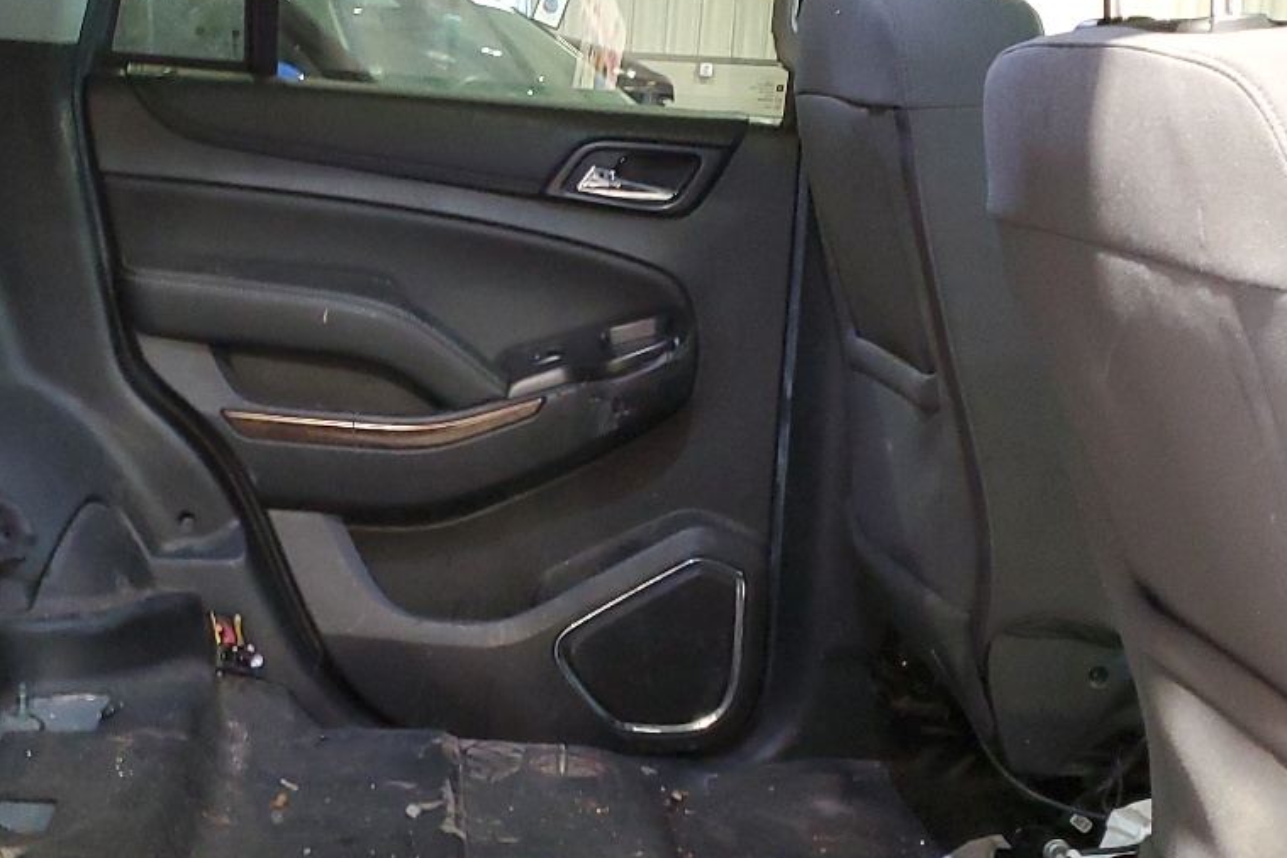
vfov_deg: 23.7
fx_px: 2038
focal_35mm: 57
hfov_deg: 34.9
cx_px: 514
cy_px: 532
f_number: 1.5
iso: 284
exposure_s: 1/15
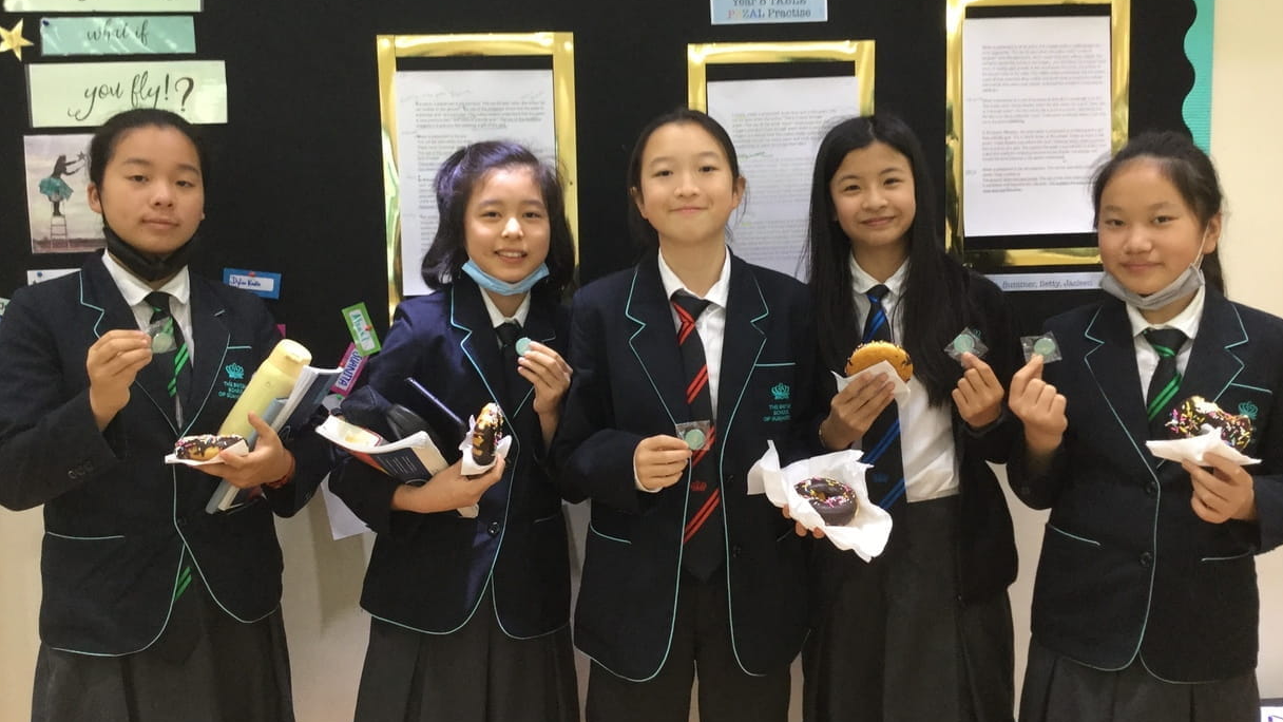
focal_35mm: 34
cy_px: 317
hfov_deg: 58.0
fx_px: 1157
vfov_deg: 34.6
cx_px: 645
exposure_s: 1/33
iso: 100
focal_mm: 3.3
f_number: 2.4
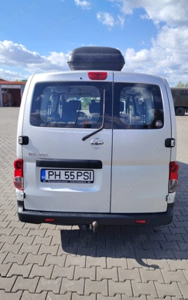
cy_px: 148
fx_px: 213
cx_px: 94
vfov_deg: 70.4
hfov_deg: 47.7
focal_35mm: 26
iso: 100
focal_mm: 5.25
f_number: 1.75
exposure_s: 1/649
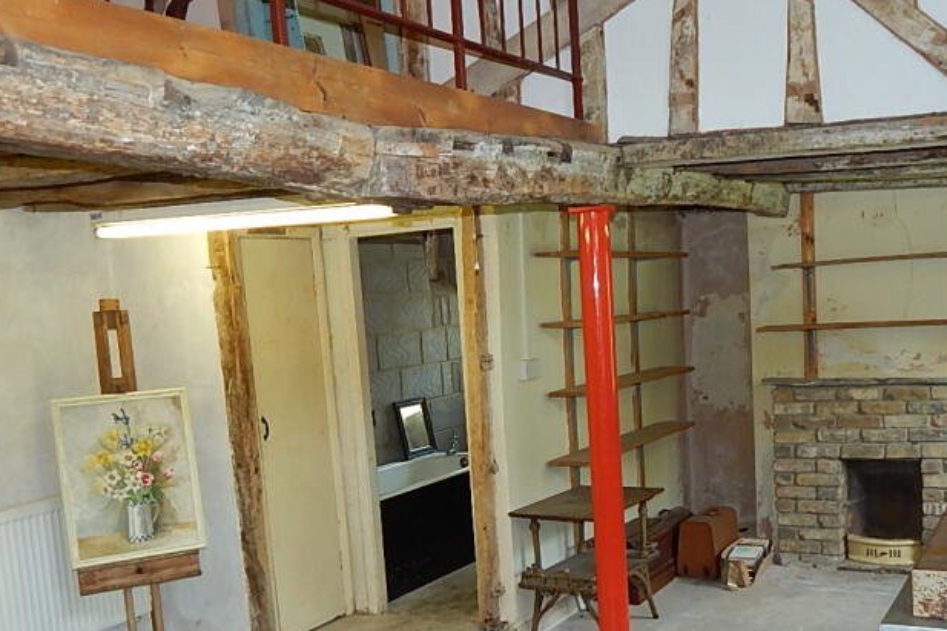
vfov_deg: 34.6
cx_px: 545
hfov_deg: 50.5
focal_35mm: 38
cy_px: 438
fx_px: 999
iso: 125
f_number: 3
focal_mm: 4
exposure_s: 1/30
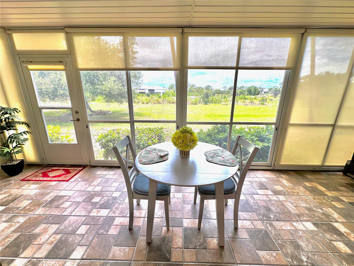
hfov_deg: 102.1
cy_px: 133
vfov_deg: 85.7
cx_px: 177
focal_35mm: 14
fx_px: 143
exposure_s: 1/125
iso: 40
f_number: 2.2
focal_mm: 2.22
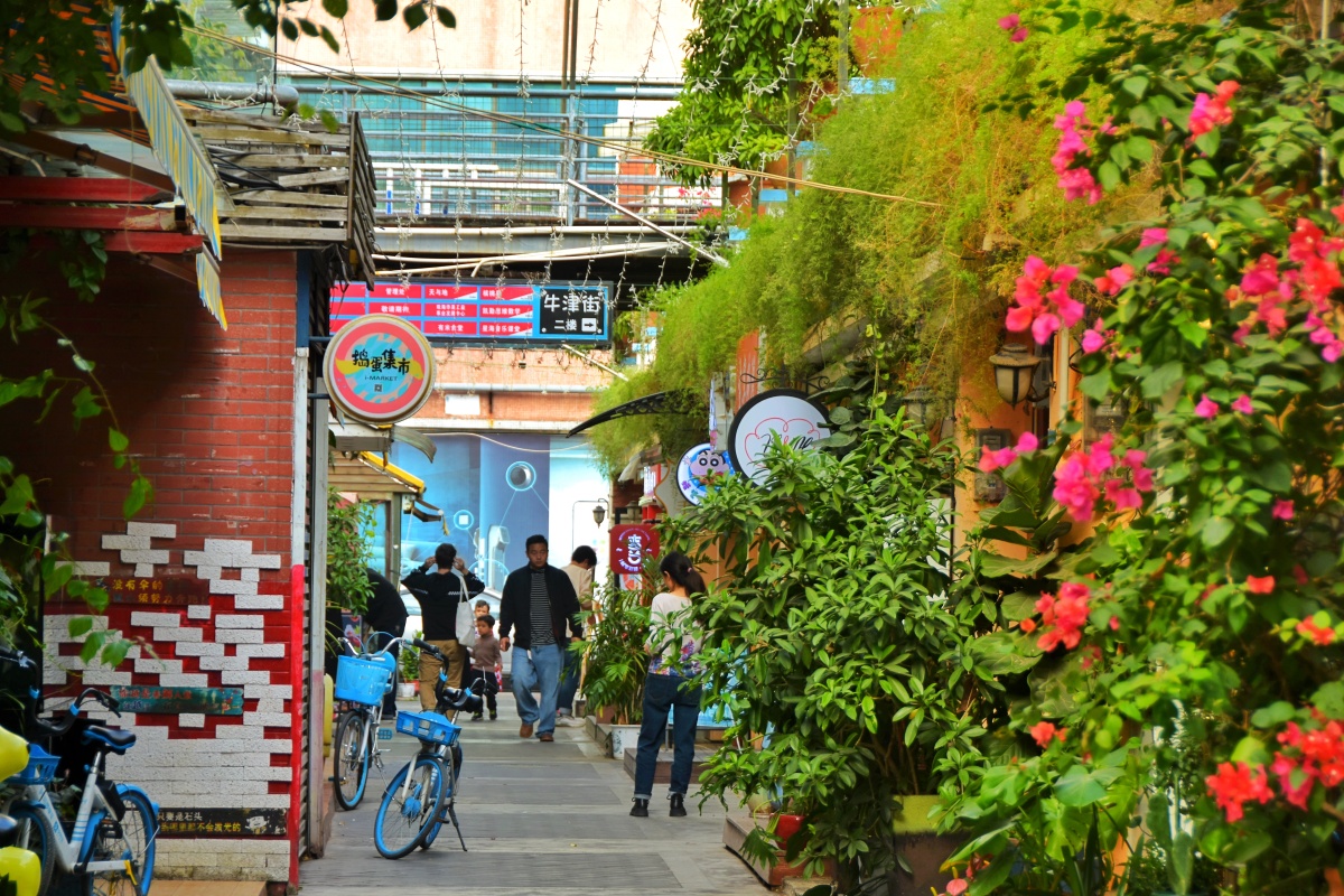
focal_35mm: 135
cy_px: 448
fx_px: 5040
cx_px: 672
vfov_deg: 10.2
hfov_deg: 15.2
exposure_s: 1/125
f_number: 5.3
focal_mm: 90
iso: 200
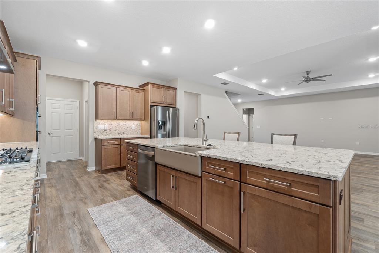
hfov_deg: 100.4
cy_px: 126
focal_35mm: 15
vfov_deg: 77.3
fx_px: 158
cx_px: 190
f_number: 8
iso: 100
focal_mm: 10
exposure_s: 1.6
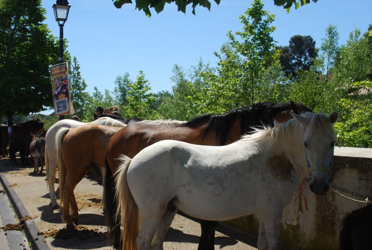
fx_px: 404
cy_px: 125
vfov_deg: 34.4
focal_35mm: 39
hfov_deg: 49.5
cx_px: 186
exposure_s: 1/250
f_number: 8
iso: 100
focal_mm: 26
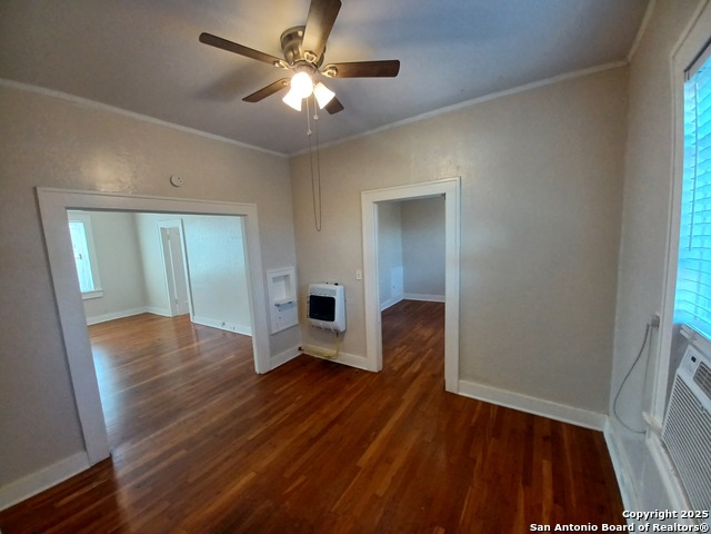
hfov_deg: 106.2
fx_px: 267
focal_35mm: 13
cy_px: 267
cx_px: 356
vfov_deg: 89.9
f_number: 2.2
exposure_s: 1/60
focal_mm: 1.42
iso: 160
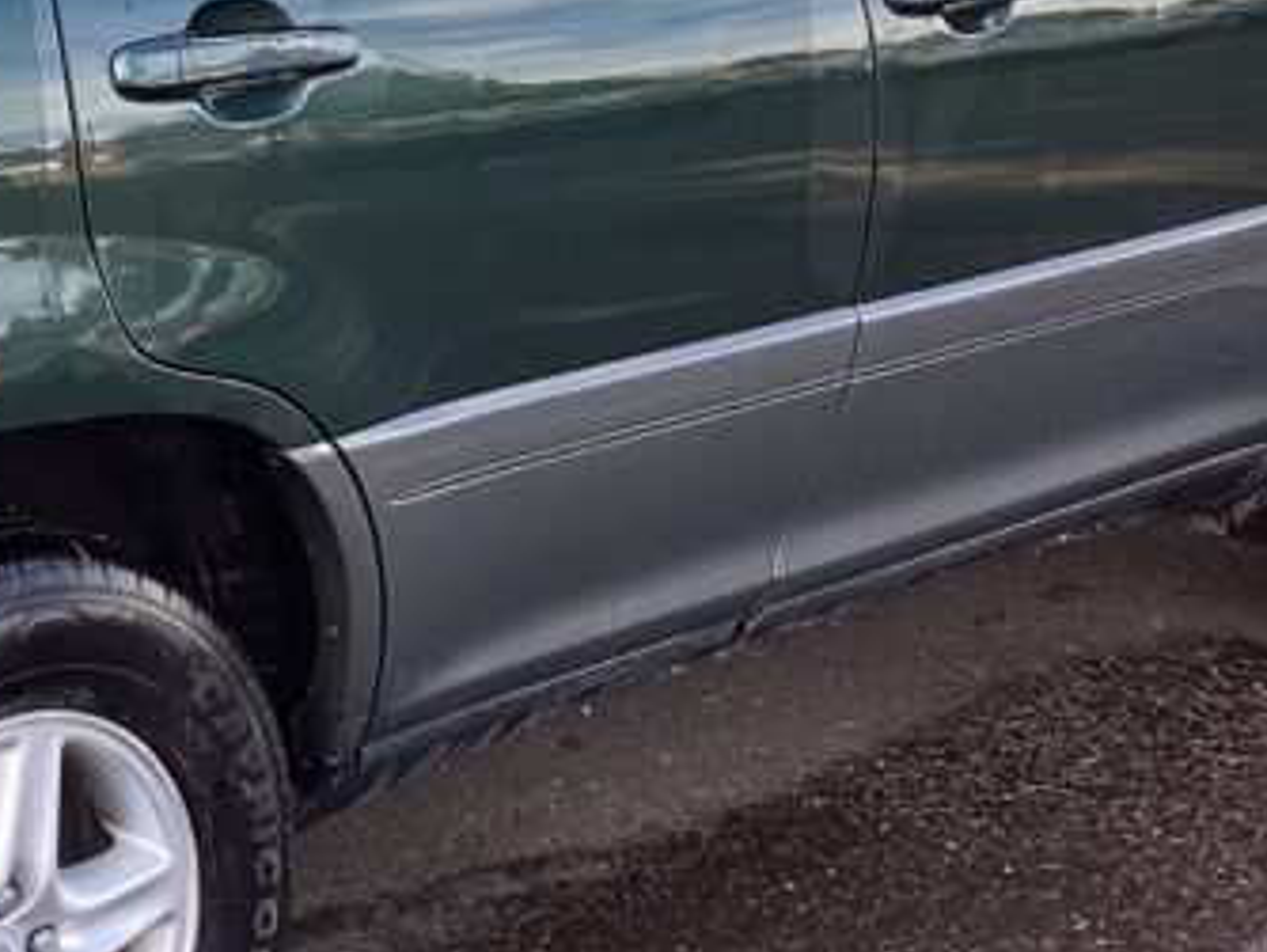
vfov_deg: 15.6
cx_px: -57
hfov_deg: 19.9
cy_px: 322
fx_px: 3480
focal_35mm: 95
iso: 25
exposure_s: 1/120
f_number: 2.4
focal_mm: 3.3
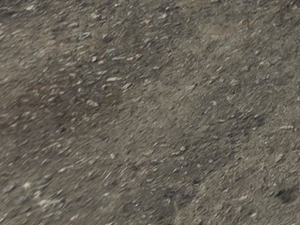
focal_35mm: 158
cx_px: 828
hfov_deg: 10.1
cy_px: -318
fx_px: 1370
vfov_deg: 8.6
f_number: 1.7
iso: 80
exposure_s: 1/1593
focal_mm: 6.3
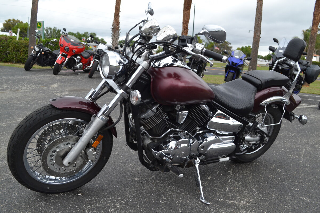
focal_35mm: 33
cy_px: 106
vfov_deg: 40.0
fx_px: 293
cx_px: 160
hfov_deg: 57.2
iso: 250
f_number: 5.6
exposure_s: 1/125
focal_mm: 22
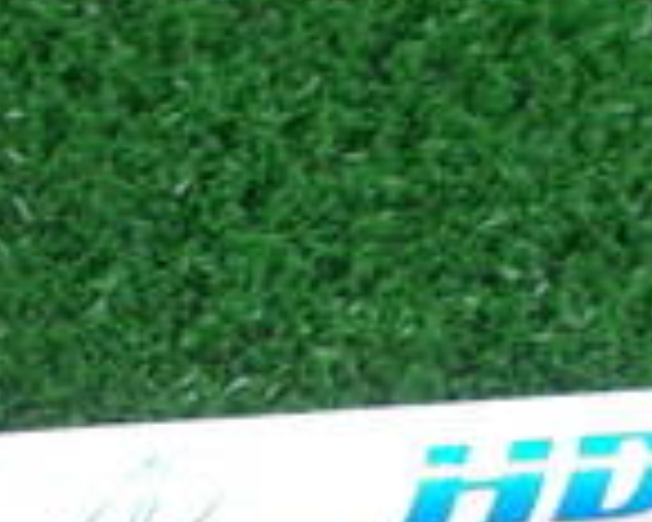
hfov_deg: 17.0
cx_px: 117
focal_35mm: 112
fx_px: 2161
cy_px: 544
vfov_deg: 13.5
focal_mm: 4.6
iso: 200
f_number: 3.2
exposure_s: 1/20
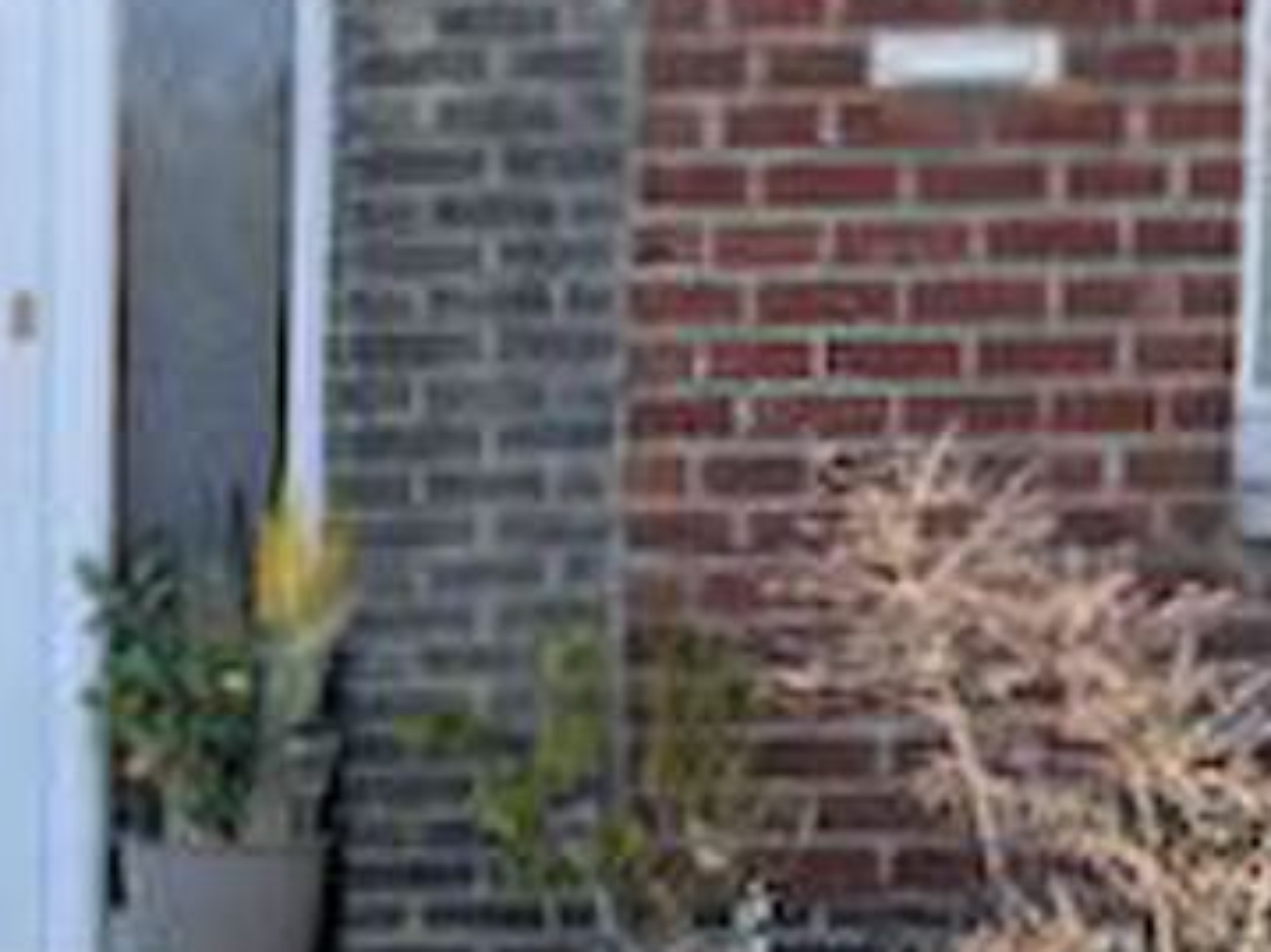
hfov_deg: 17.1
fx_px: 3927
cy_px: 856
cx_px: -457
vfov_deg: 13.7
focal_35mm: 107
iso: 80
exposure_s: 1/780
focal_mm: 6.76
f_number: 1.78
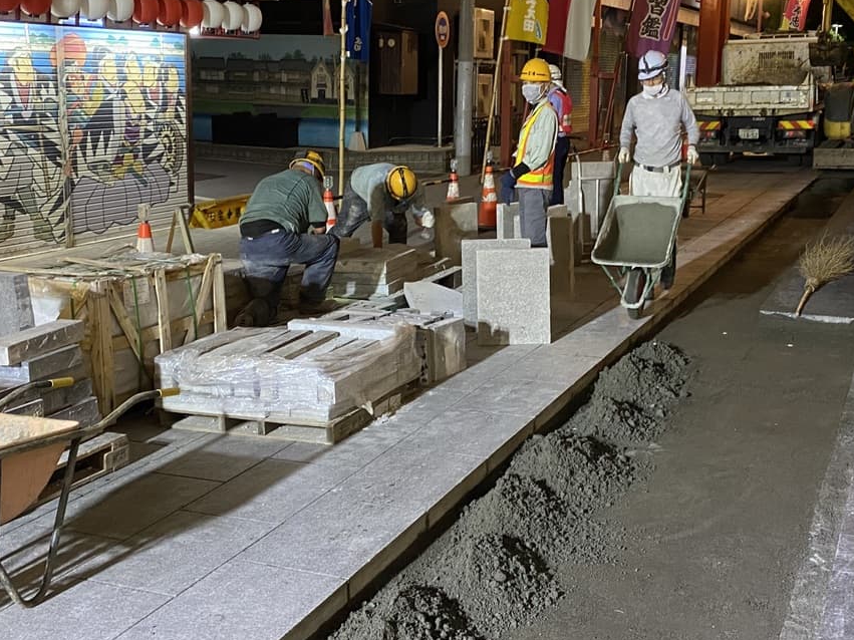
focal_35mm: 44
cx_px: 494
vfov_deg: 32.8
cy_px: 272
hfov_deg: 42.8
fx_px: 1085
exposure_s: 1/47
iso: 500
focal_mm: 4.25
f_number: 1.8
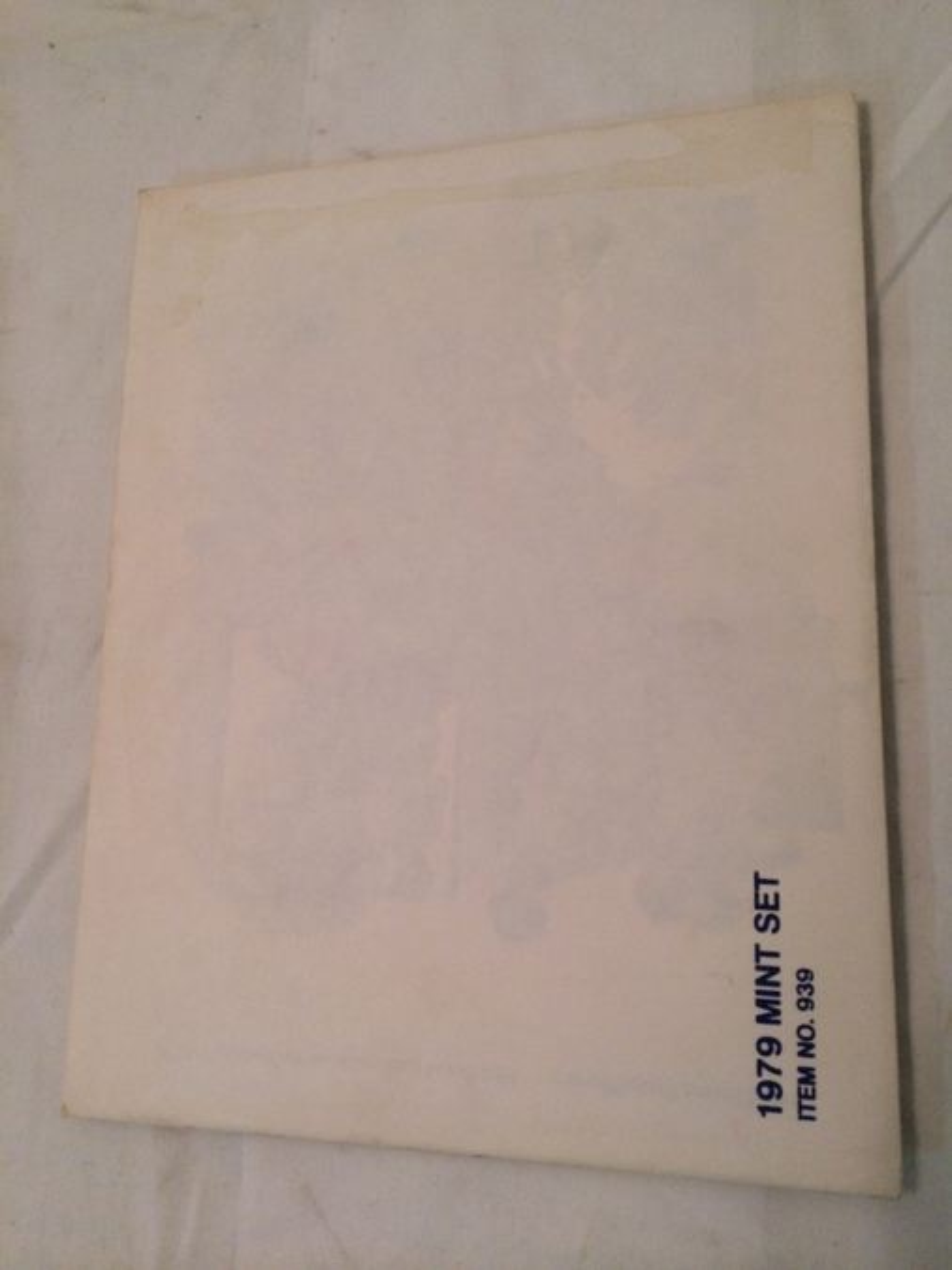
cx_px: 476
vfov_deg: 60.0
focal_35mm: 30
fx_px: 1100
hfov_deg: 46.8
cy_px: 635
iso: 200
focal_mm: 4.12
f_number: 2.2
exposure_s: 1/30
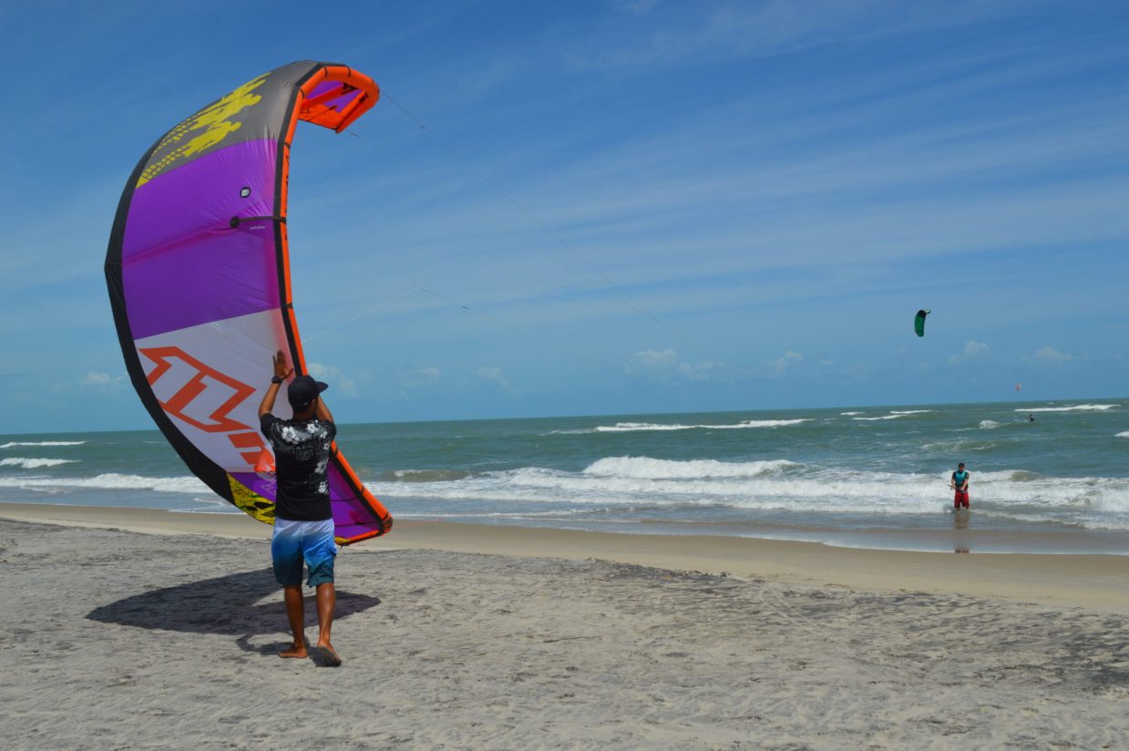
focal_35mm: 36
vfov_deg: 36.8
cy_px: 376
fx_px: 1128
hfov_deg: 53.2
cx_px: 564
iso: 100
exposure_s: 1/400
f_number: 10
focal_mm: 24
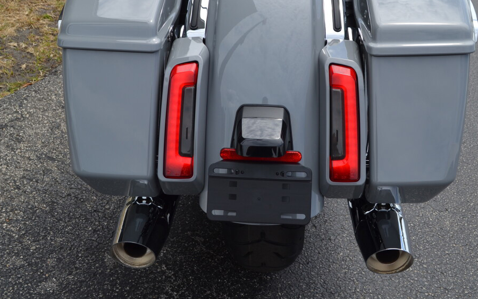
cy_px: 90
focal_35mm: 49
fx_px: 638
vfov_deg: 26.1
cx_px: 265
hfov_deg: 41.0
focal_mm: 24
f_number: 8
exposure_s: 1/250
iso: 100
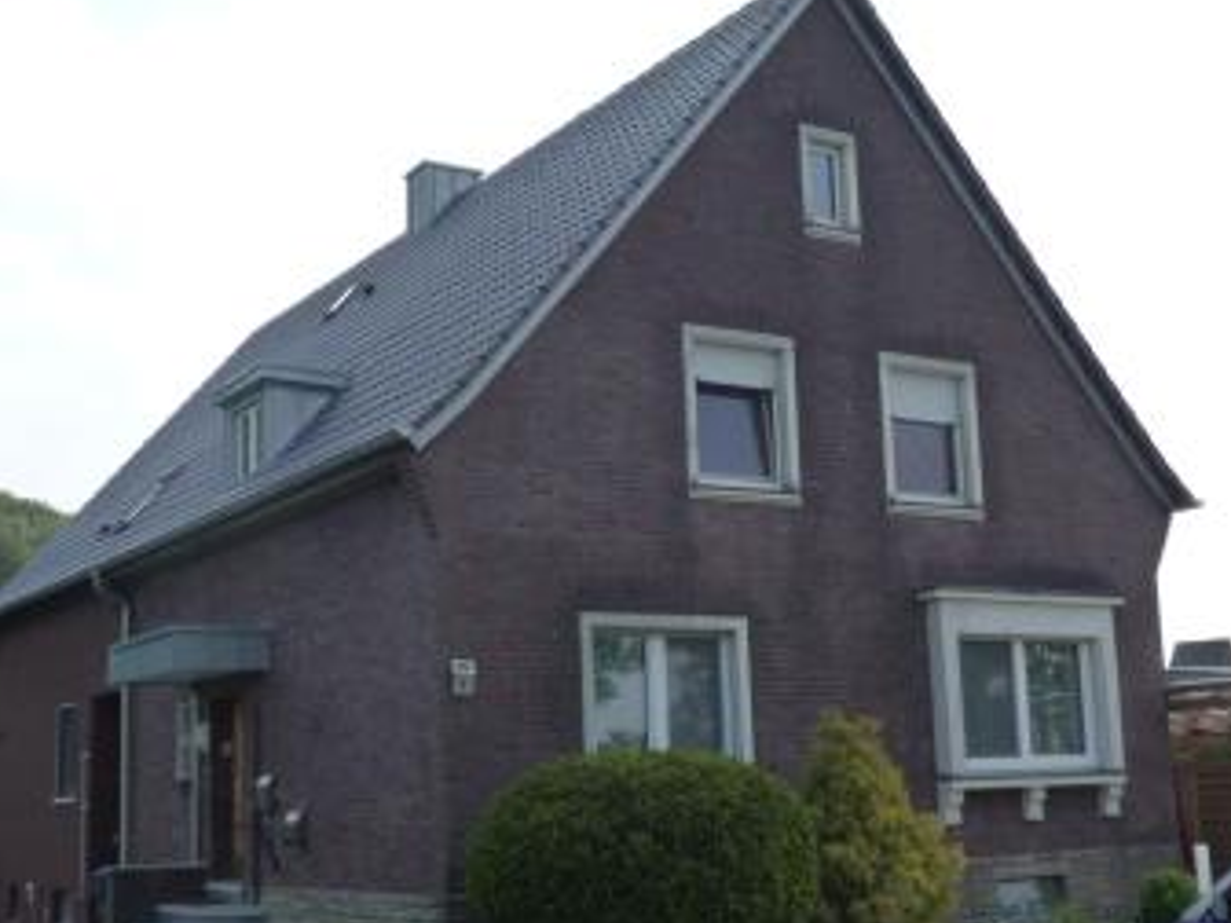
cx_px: 641
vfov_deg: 30.3
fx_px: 1707
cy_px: 498
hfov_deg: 39.6
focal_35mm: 48
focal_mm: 6
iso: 160
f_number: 3.7
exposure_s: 1/800
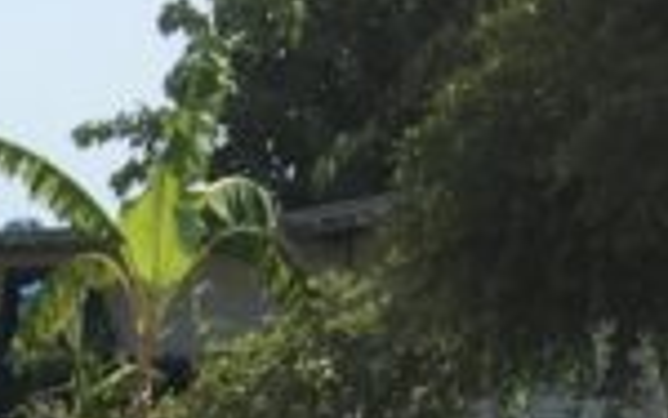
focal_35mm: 210
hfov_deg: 8.9
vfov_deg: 5.5
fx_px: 3826
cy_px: 1614
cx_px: -998
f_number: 2.2
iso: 25
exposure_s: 1/1326
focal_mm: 4.15
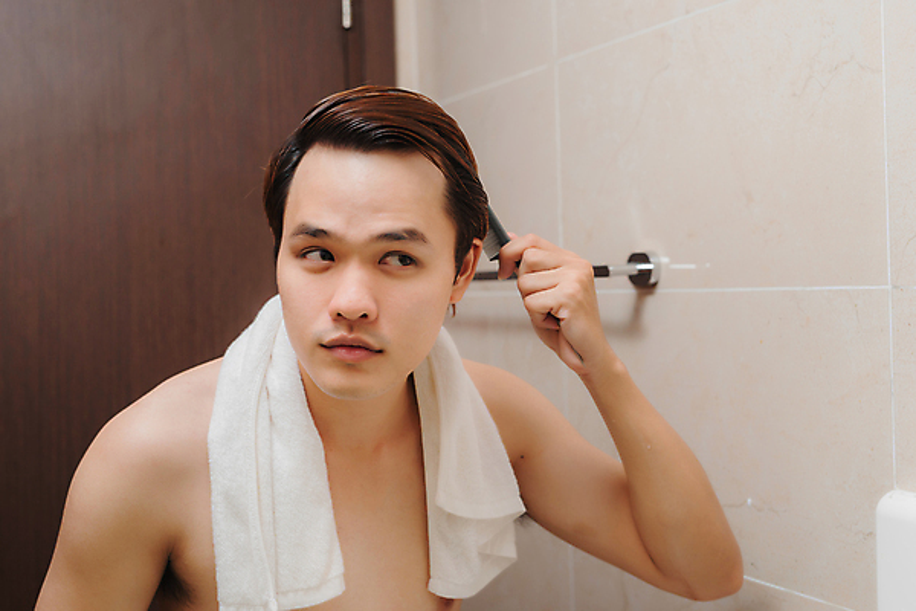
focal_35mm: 50
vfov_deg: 27.0
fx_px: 1272
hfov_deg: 39.6
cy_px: 306
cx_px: 458
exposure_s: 1/160
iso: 200
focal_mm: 50
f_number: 4
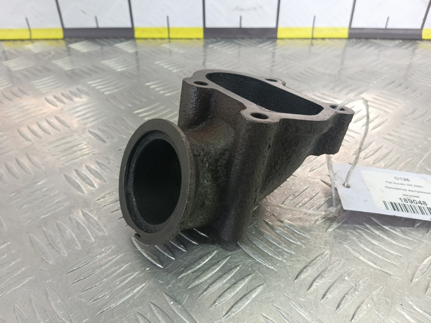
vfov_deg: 51.4
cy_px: 162
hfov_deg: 65.3
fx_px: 336
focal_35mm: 27
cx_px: 216
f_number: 1.6
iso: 124
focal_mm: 4.11
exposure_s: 1/50
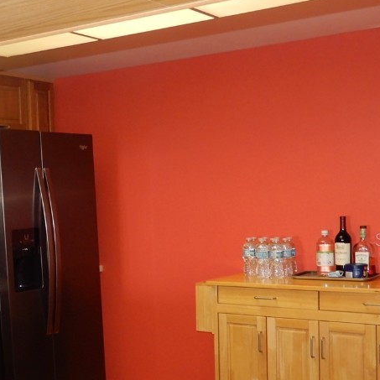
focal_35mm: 60
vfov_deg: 28.5
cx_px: 25
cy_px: 239
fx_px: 745
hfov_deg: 27.4
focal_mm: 5.4
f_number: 3.5
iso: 280
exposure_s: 1/30
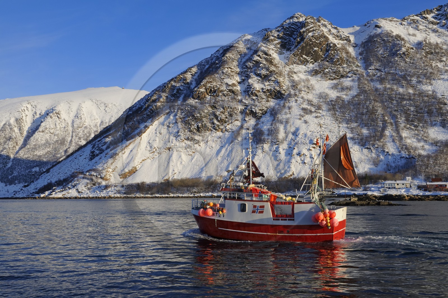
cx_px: 224
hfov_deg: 50.7
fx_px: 472
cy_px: 149
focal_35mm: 38
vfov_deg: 35.0
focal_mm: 38
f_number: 22
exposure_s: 1/100
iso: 200
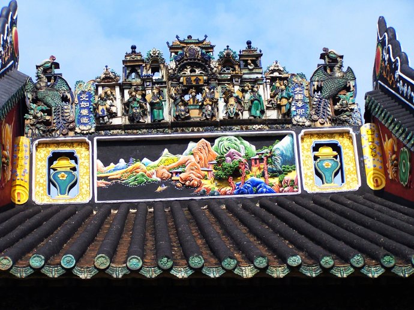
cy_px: 155
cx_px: 207
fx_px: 1255
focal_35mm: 105
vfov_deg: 14.1
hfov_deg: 18.7
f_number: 3.2
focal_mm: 17.5
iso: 80
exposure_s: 1/1000
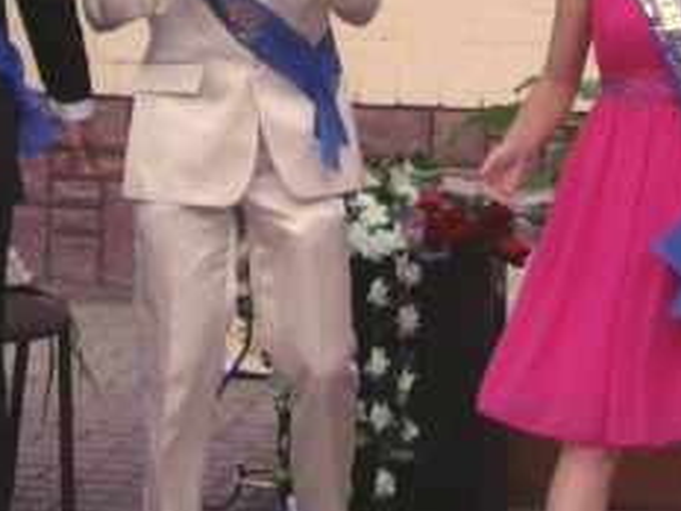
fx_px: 3305
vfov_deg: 8.5
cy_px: -452
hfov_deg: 11.8
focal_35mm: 168
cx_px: 367
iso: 64
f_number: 2.8
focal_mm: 7.8
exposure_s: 1/483
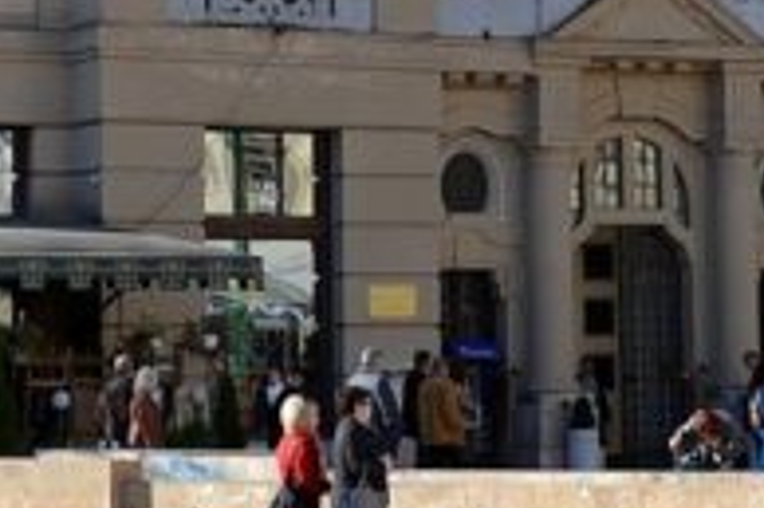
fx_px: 3499
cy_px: -488
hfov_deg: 12.5
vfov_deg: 8.0
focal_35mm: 165
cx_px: 394
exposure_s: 1/200
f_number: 7.1
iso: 100
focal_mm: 20
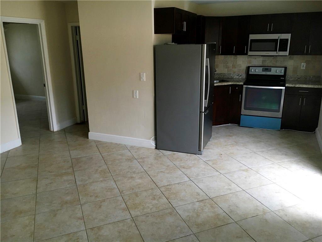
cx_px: 161
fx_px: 270
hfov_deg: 61.7
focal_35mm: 29
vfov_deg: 48.2
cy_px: 121
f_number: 2.2
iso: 125
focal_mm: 4.15
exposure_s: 1/30
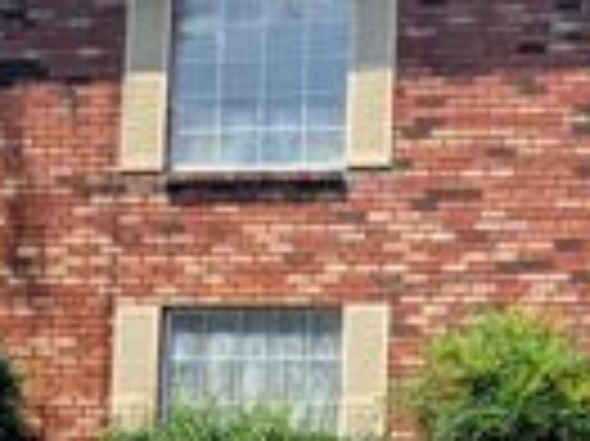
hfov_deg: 17.8
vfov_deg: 14.3
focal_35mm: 103
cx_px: 770
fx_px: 1754
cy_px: 335
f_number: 1.73
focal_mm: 4.38
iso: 57
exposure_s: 1/4673
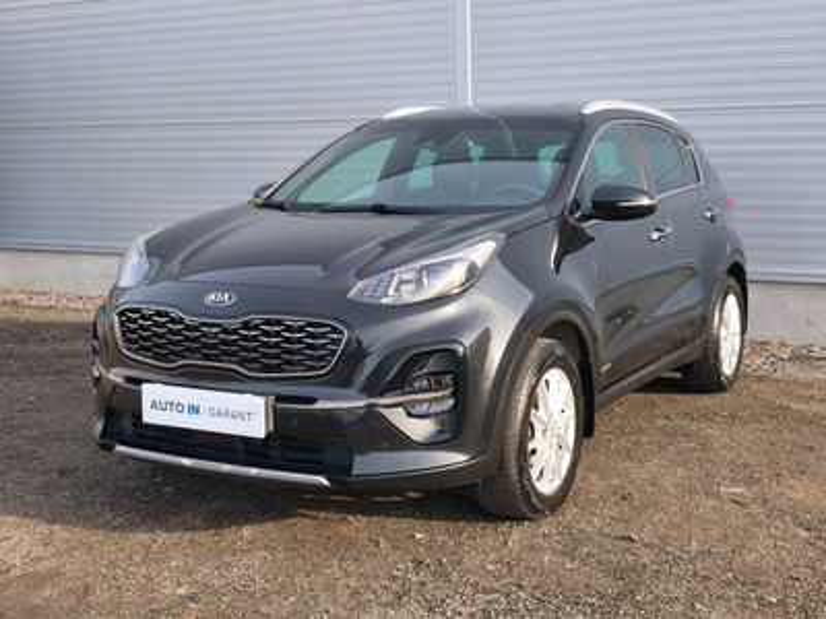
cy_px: 310
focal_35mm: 46
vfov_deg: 31.5
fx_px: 1098
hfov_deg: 41.2
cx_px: 413
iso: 50
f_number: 1.6
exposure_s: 1/488
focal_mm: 6.57
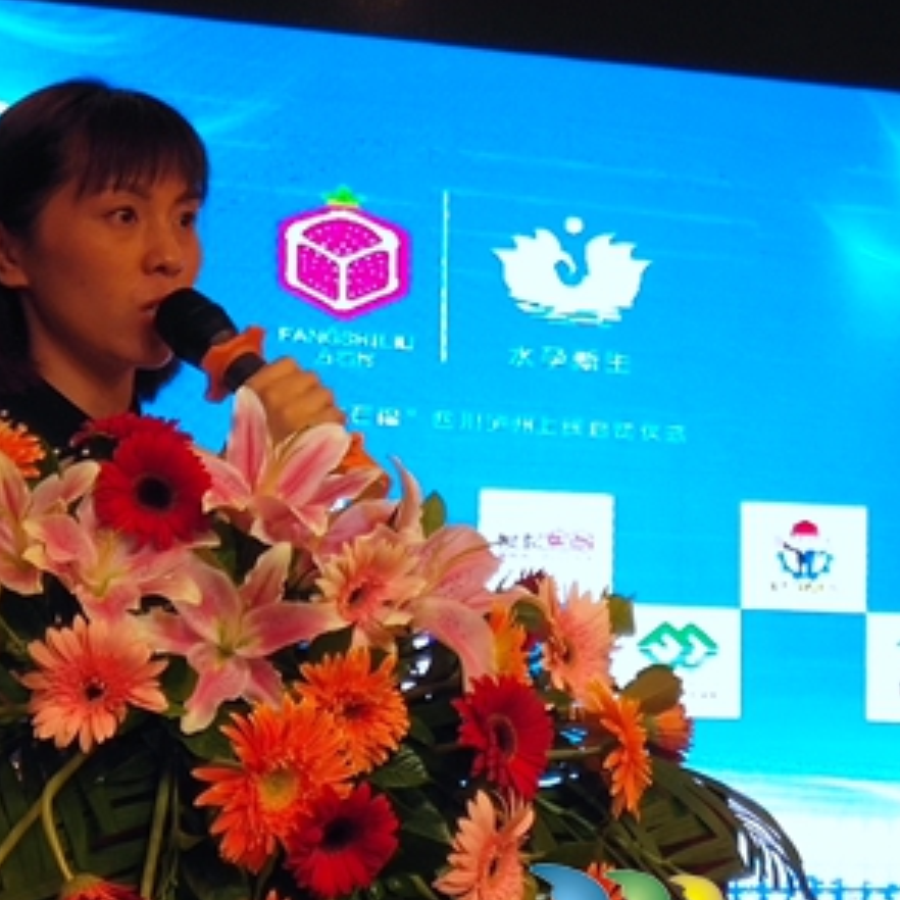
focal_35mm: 134
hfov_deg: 13.0
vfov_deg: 13.0
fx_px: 3942
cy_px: 473
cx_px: 279
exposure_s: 1/100
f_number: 1.8
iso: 111
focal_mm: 3.95
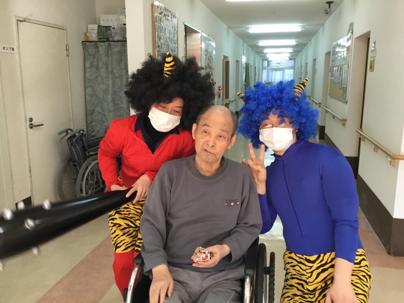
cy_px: 152
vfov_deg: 45.4
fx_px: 362
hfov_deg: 58.4
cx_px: 202
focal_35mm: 31
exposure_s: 1/30
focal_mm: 3.3
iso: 80
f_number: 2.4
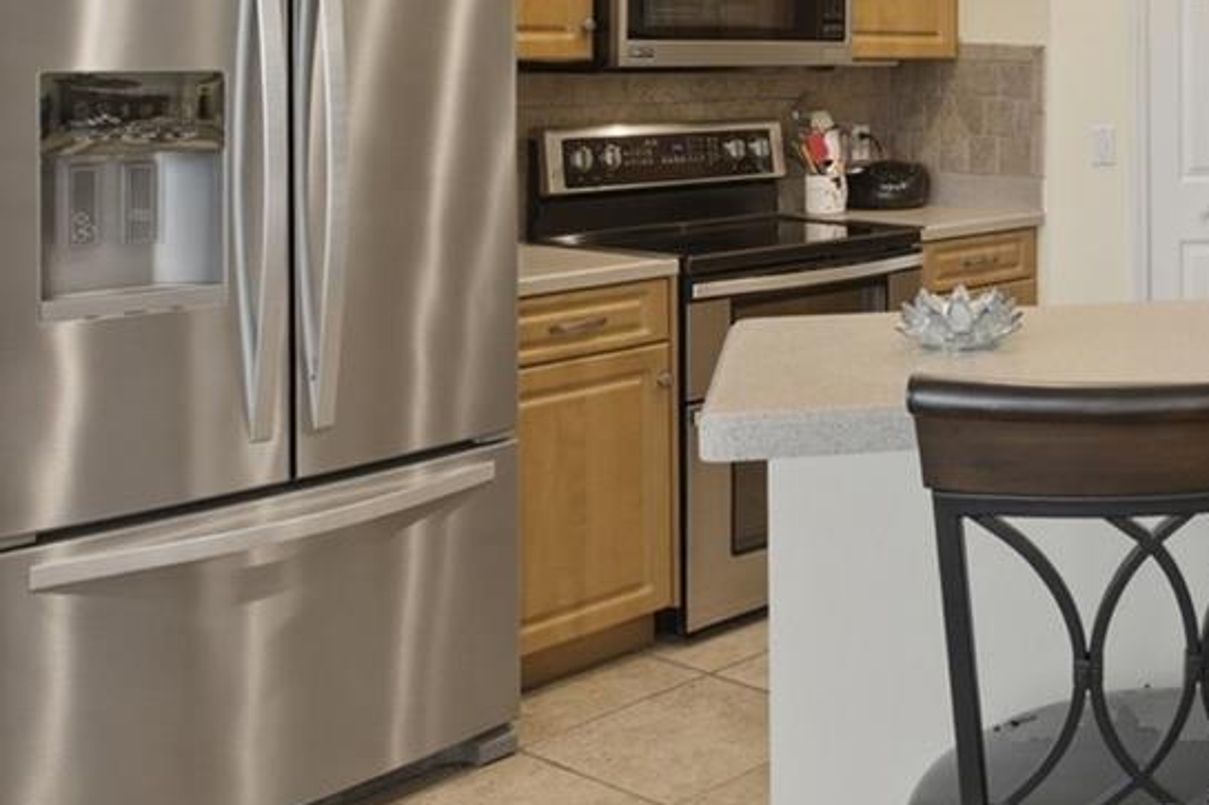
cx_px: 1242
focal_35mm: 47
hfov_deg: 37.0
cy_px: 42
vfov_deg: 27.3
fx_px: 1578
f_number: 9
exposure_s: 1/8
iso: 400
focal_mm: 16
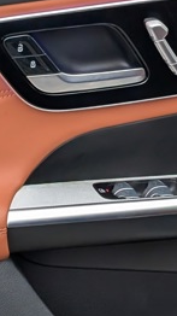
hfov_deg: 7.4
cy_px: 152
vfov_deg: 13.2
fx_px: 1363
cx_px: 67
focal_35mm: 163
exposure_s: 1/313
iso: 155
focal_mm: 6.9
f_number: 1.68
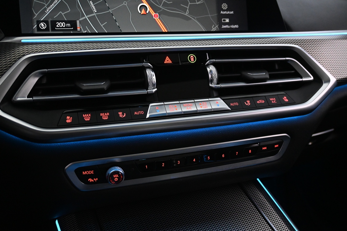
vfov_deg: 38.4
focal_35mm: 34
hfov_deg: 55.1
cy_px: 116
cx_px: 174
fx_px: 333
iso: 3600
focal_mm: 23
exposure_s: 1/40
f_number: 4.2
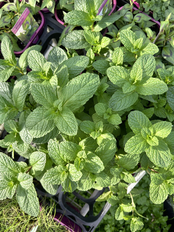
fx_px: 174
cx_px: 87
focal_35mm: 26
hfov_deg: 53.1
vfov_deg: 67.3
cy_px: 116
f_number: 1.5
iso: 32
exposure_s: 1/138
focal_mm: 5.7
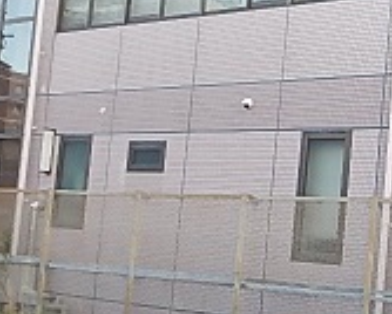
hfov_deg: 16.8
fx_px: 1301
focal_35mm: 112
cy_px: 120
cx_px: 378
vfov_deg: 13.8
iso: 125
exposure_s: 1/200
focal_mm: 4.3
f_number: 2.8
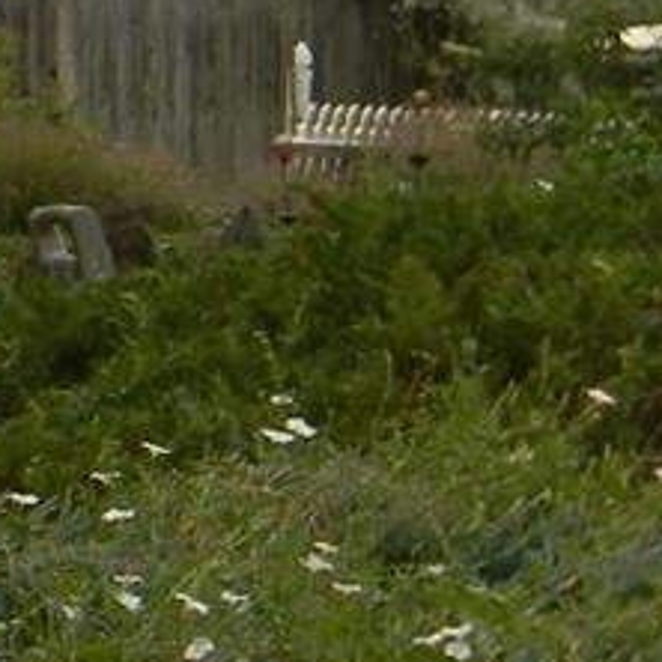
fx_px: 6058
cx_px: 382
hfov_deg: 6.3
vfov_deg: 6.2
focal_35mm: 280
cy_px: -337
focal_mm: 8.6
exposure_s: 1/550
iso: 80
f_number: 3.9
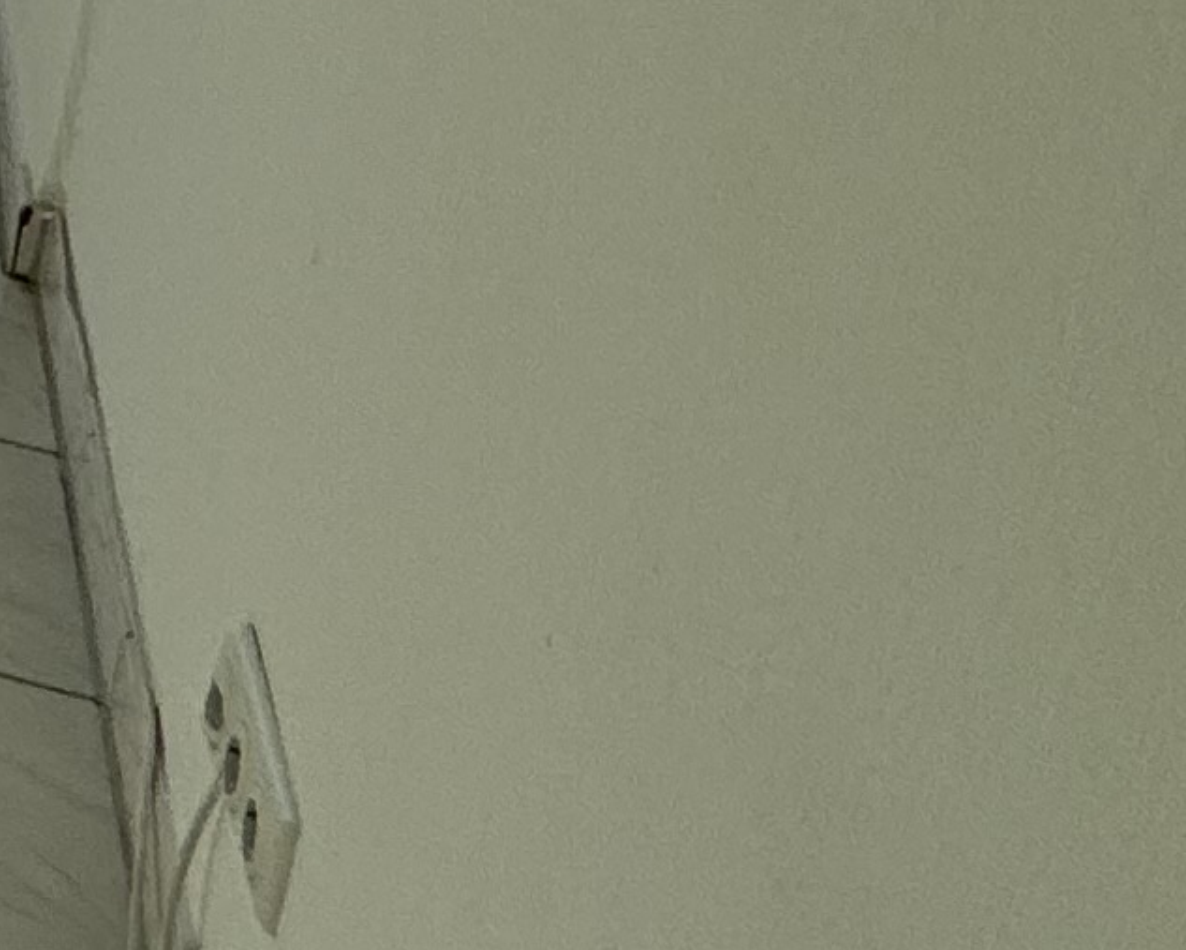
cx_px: -2226
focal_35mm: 87
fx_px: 3055
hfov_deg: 12.1
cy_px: -527
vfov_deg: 16.0
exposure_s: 1/831
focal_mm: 2.22
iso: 40
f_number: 2.2
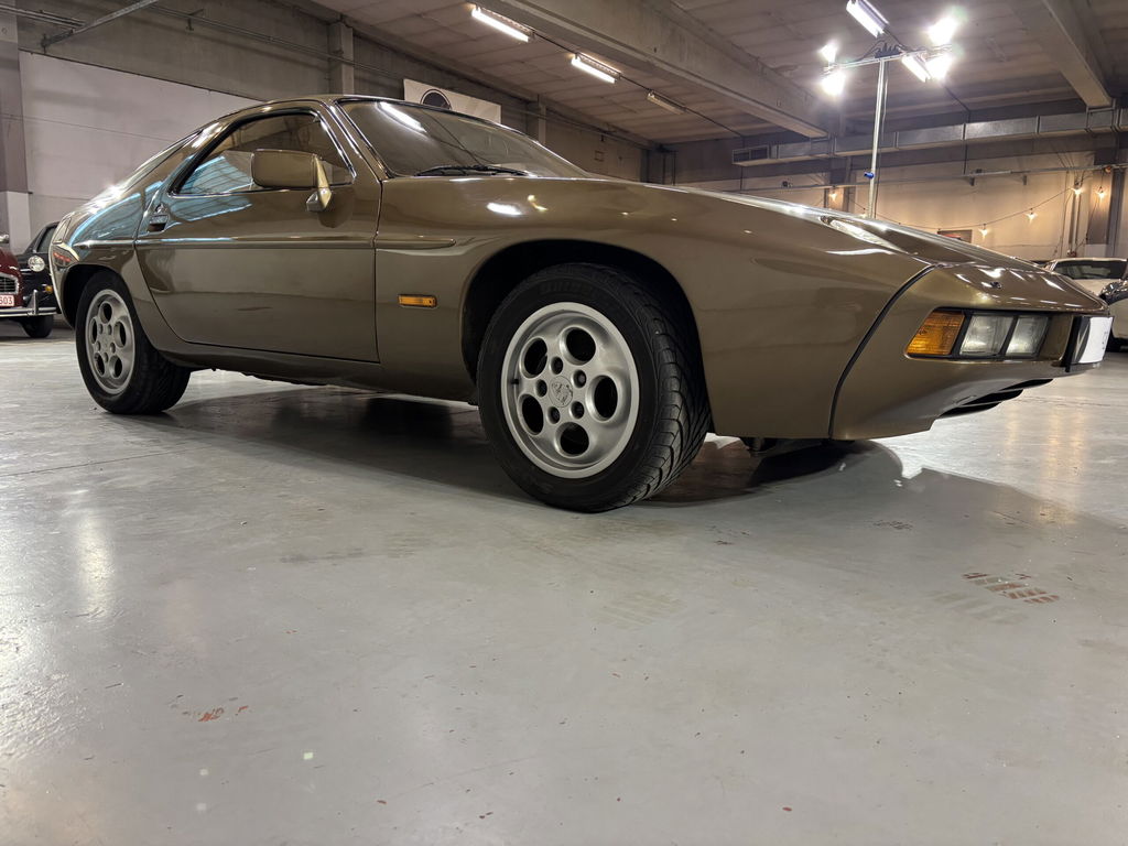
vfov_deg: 53.1
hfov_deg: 67.3
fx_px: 847
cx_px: 564
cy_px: 423
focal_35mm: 26
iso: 250
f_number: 1.6
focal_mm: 5.96
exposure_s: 1/50
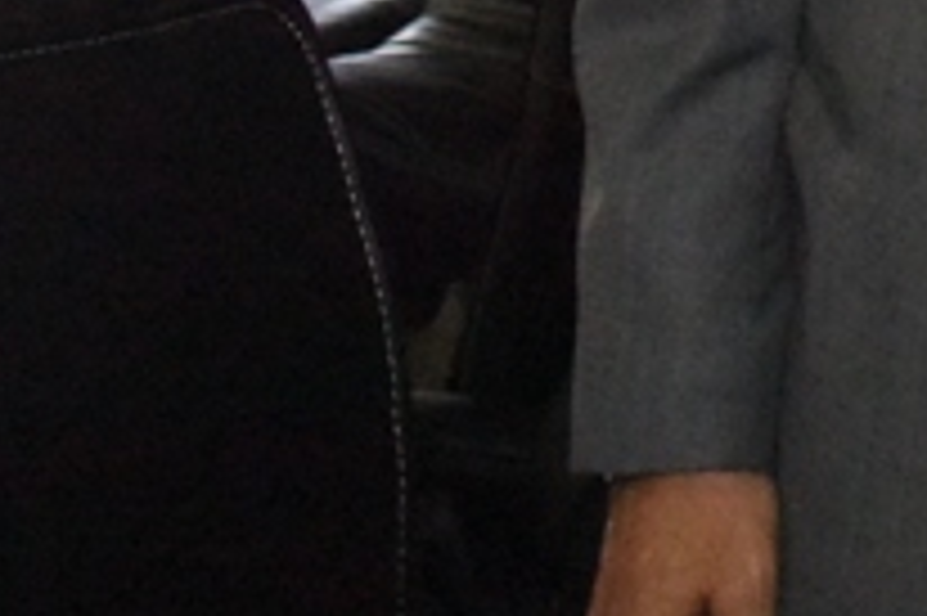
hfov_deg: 12.0
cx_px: 1620
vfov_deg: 8.1
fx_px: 4091
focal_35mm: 159
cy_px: -753
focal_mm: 32
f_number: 11
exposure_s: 1/250
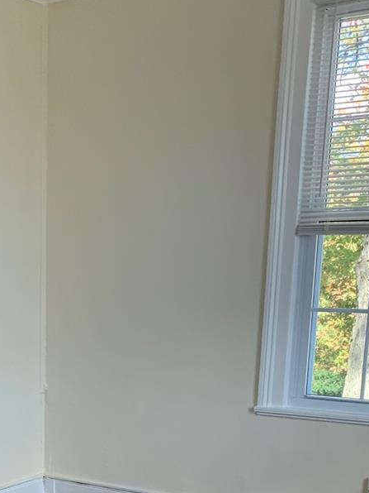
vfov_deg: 26.7
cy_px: 540
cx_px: -4
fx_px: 952
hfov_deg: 21.1
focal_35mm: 67
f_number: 1.8
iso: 50
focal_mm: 4.25
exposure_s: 1/121
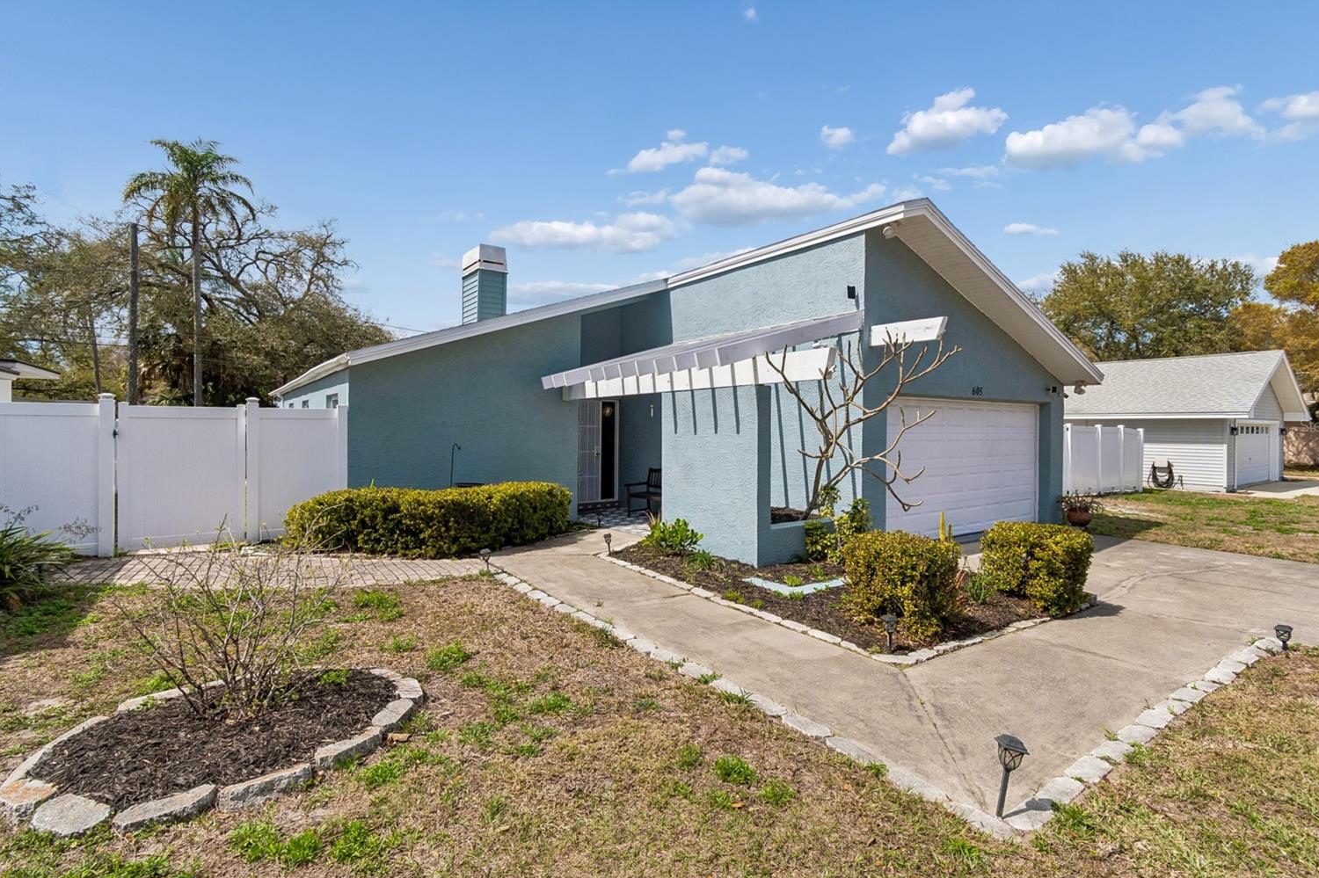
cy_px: 425
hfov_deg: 96.7
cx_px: 674
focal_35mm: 16
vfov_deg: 73.7
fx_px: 586
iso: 100
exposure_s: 1/3200
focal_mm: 10
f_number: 7.1
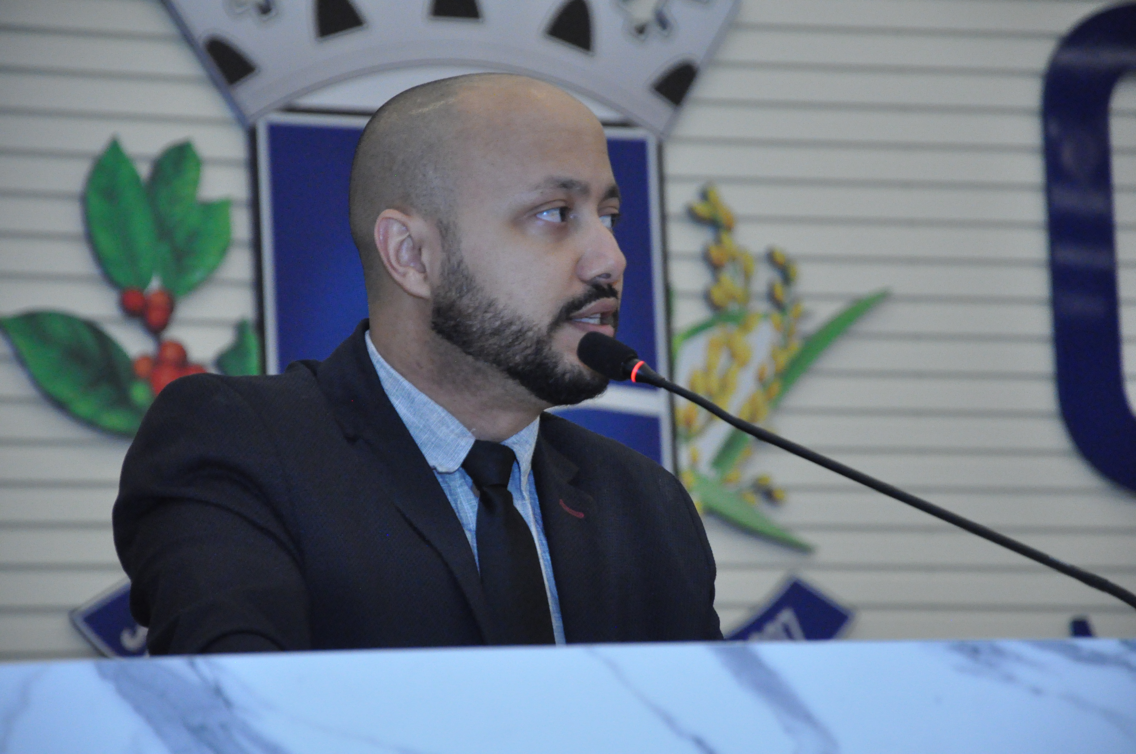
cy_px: 377
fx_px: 4964
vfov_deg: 8.7
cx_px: 568
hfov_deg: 13.1
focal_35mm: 158
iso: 3200
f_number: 5.6
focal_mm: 105
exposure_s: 1/160
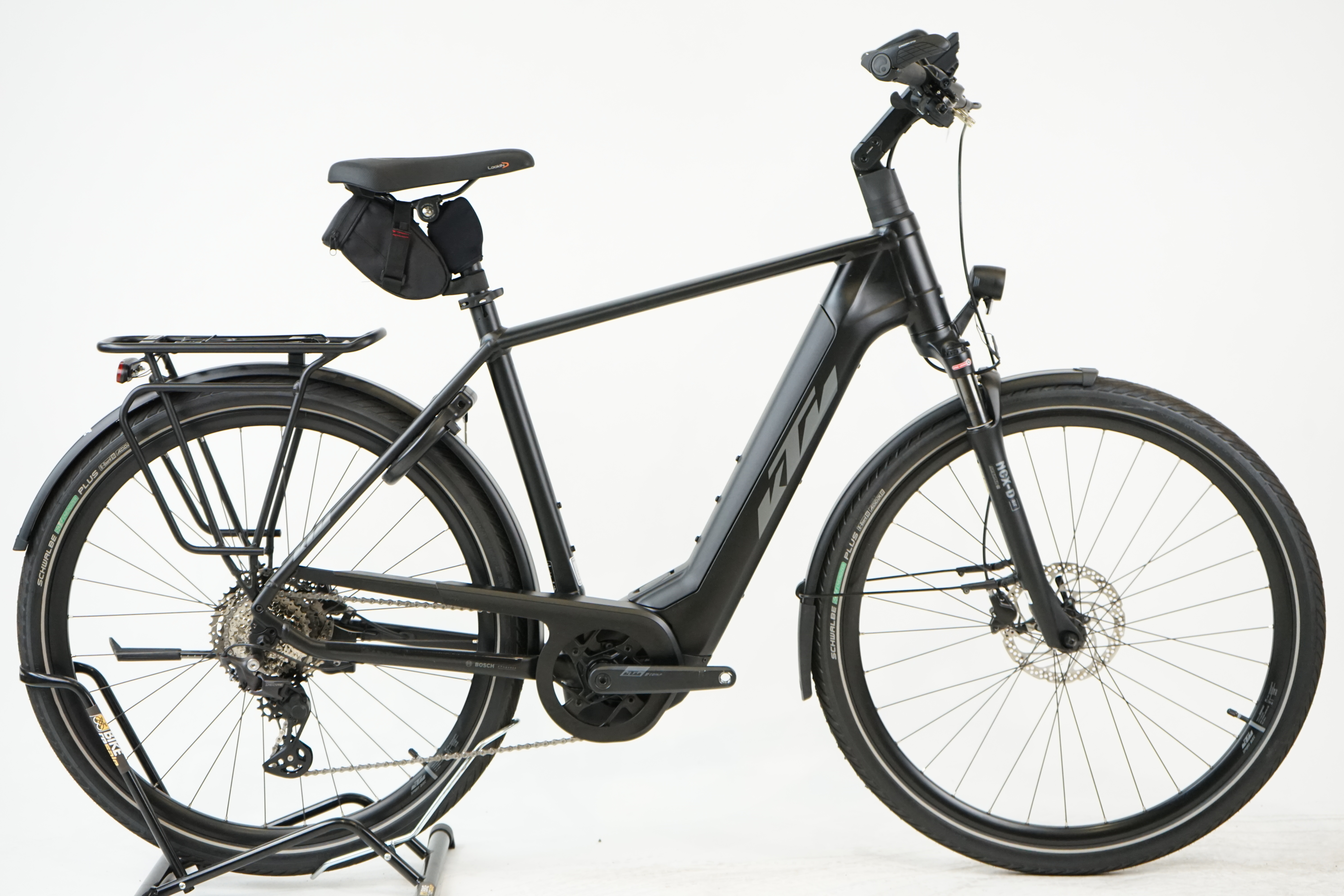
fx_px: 2202
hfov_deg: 33.9
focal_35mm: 59
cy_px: 448
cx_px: 672
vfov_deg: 23.0
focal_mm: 59
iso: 2000
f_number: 5
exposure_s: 1/200
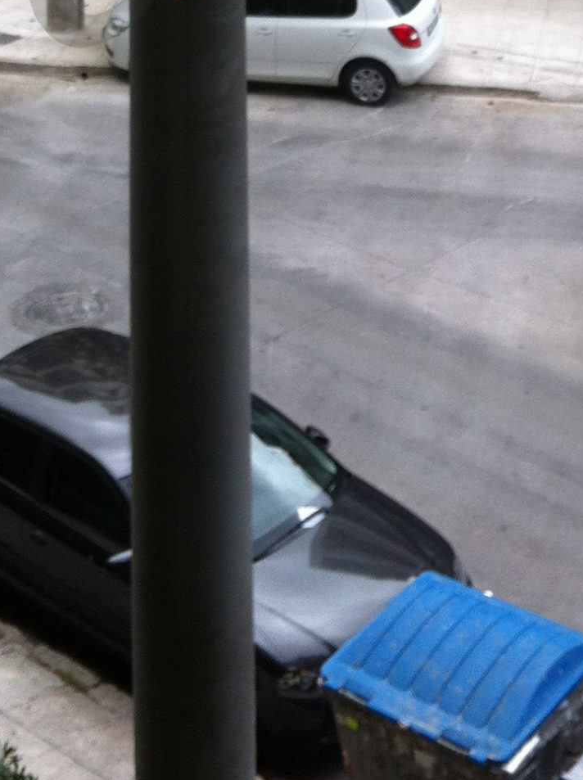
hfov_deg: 15.6
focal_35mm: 94
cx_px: 400
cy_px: -193
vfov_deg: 19.5
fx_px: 2116
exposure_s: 1/133
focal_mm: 3.85
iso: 80
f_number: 2.8
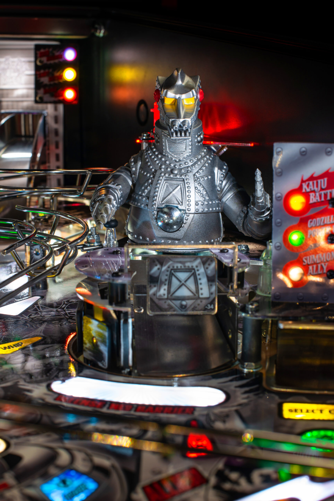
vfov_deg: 39.6
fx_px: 695
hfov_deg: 27.0
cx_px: 167
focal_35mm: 50
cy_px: 250
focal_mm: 50
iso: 320
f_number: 9
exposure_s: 1/8
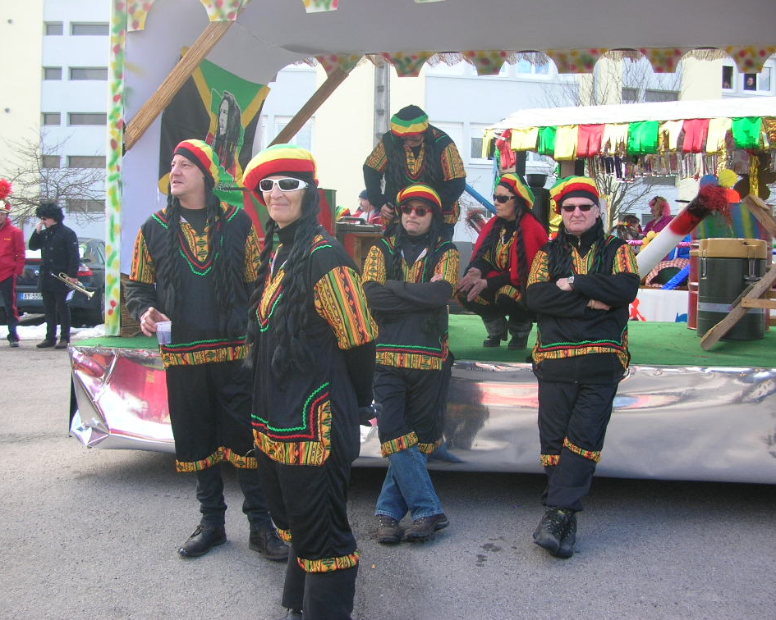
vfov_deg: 40.1
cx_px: 411
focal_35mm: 37
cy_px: 306
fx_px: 850
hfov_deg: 49.1
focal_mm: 5.8
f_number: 2.8
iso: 50
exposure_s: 1/148
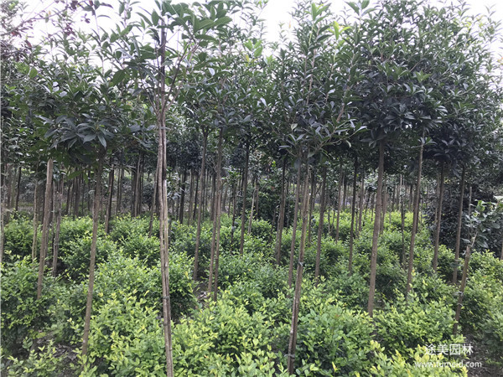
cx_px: 252
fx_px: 407
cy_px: 188
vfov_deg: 49.7
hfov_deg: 63.4
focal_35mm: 28
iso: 25
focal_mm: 3.99
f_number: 1.8
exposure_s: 1/100
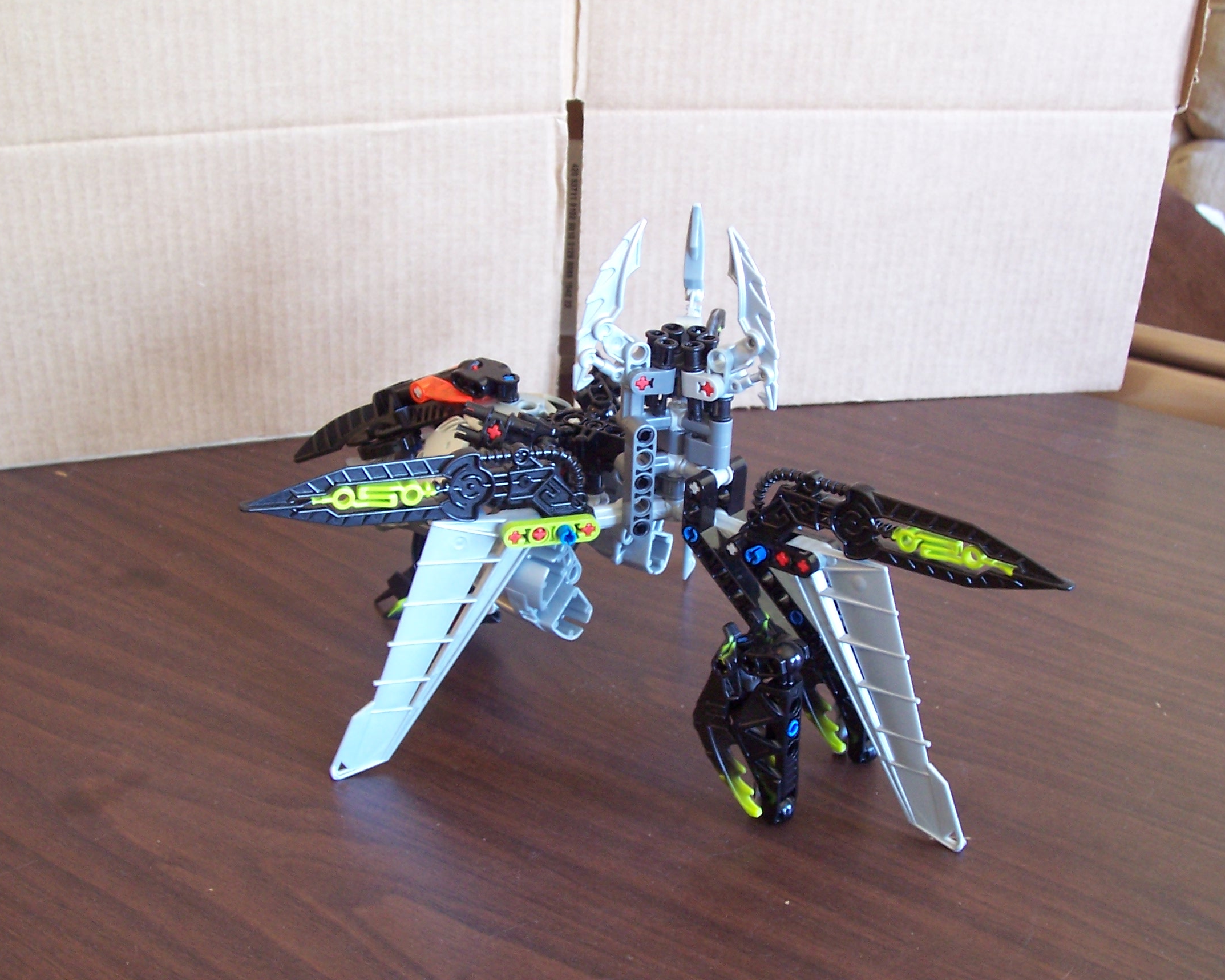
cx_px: 624
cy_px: 491
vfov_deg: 34.1
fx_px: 1595
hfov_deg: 42.0
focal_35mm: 44
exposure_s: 1/8
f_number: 3
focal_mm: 7
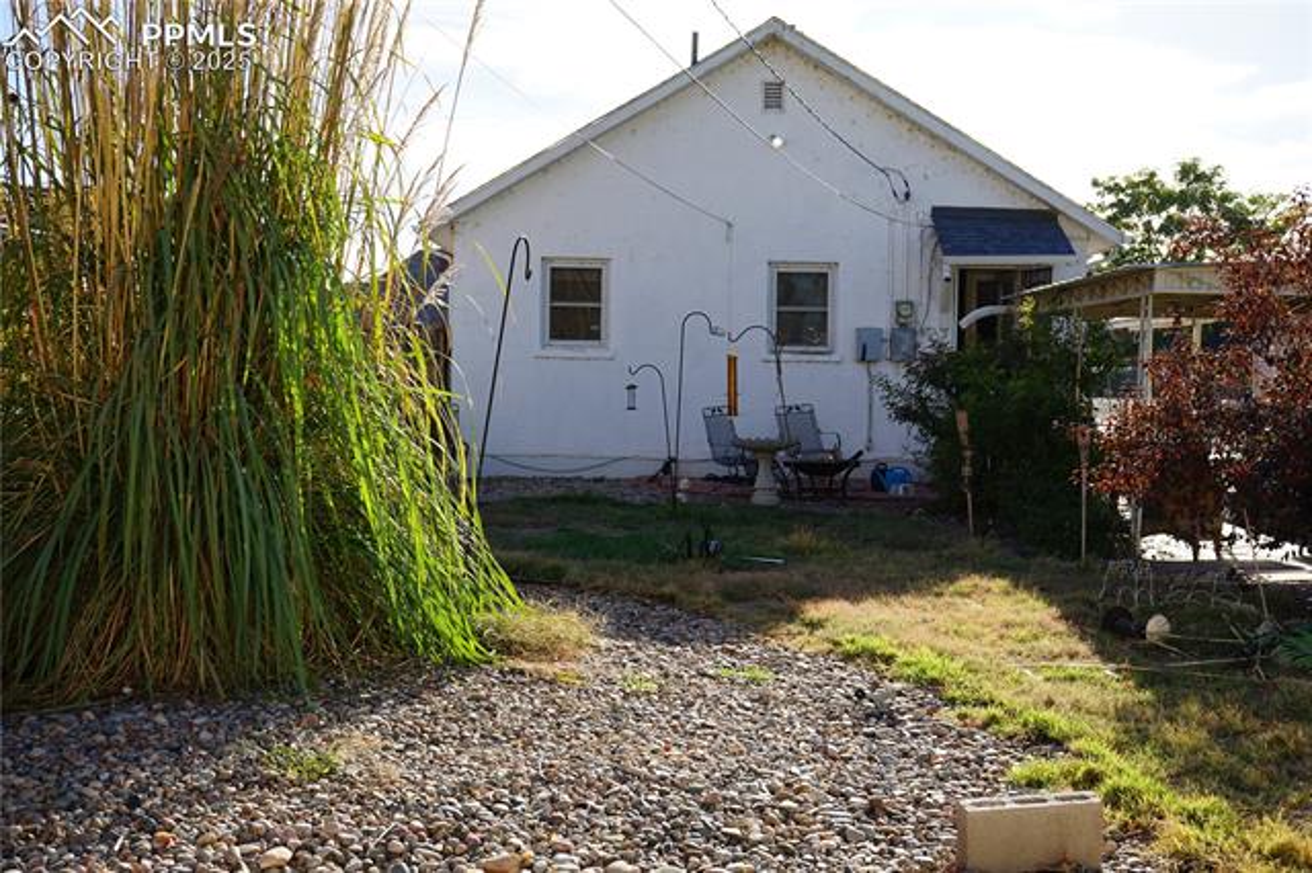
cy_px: 436
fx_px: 1712
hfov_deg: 41.9
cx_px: 656
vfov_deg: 28.6
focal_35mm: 47
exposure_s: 1/125
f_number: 9
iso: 100
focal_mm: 47
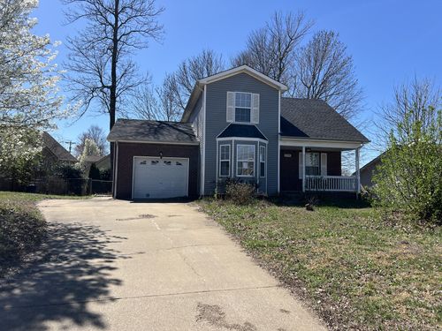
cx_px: 221
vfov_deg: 53.1
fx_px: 332
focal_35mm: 26
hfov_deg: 67.3
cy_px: 166
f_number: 1.5
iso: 50
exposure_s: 1/3968
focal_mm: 5.7
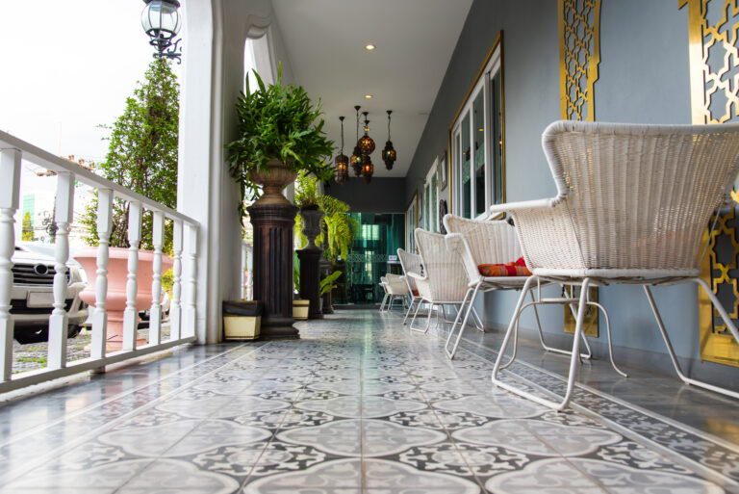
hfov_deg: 60.3
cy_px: 247
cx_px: 370
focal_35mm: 31
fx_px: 637
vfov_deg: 42.4
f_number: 5.6
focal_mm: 31
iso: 250
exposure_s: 1/125
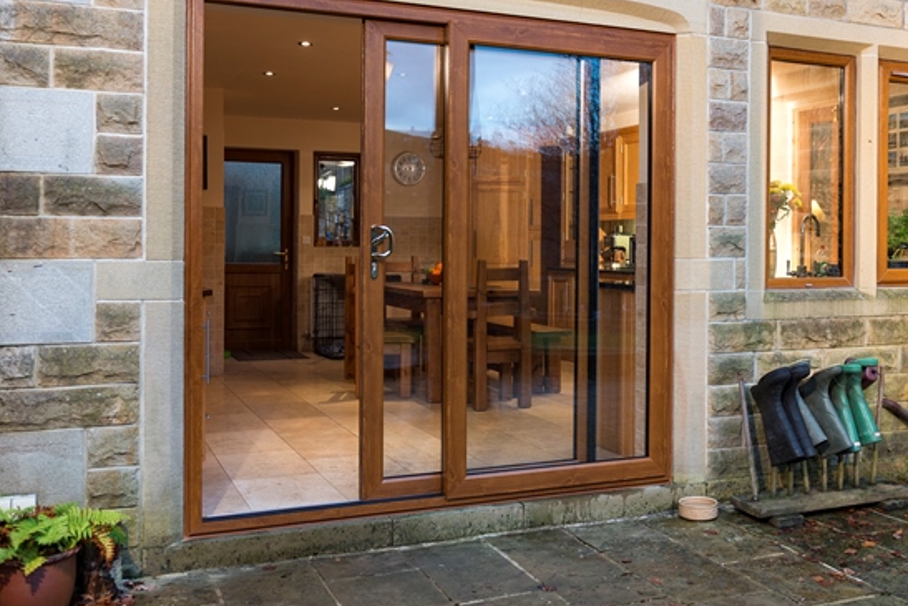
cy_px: 255
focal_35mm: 39
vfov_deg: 34.2
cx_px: 520
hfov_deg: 49.4
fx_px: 984
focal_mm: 29
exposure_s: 1/60
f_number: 3.5
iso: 400
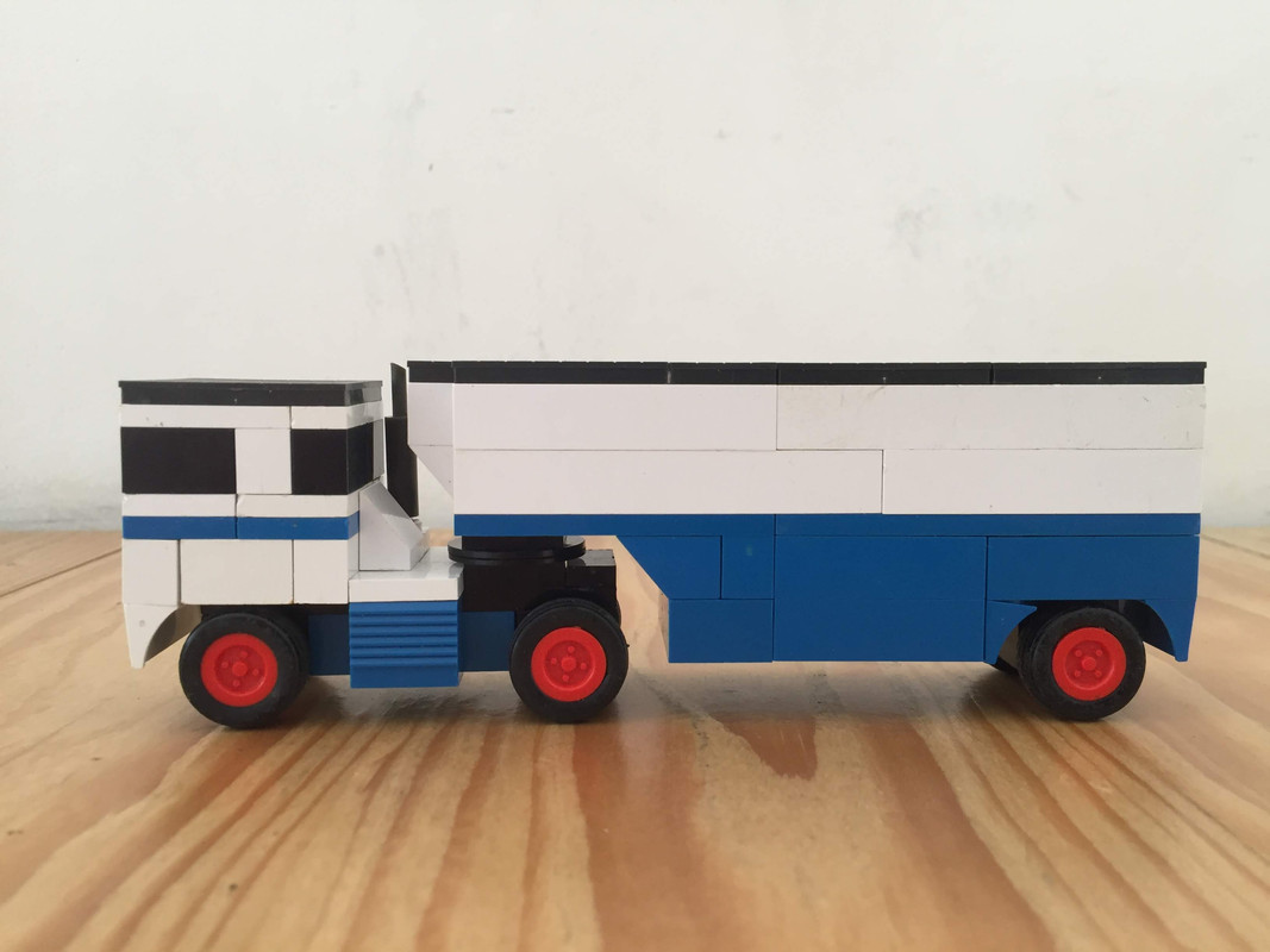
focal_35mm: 29
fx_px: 1064
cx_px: 635
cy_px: 476
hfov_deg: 61.7
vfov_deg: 48.2
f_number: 2.2
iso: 80
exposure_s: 1/30
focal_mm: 4.15
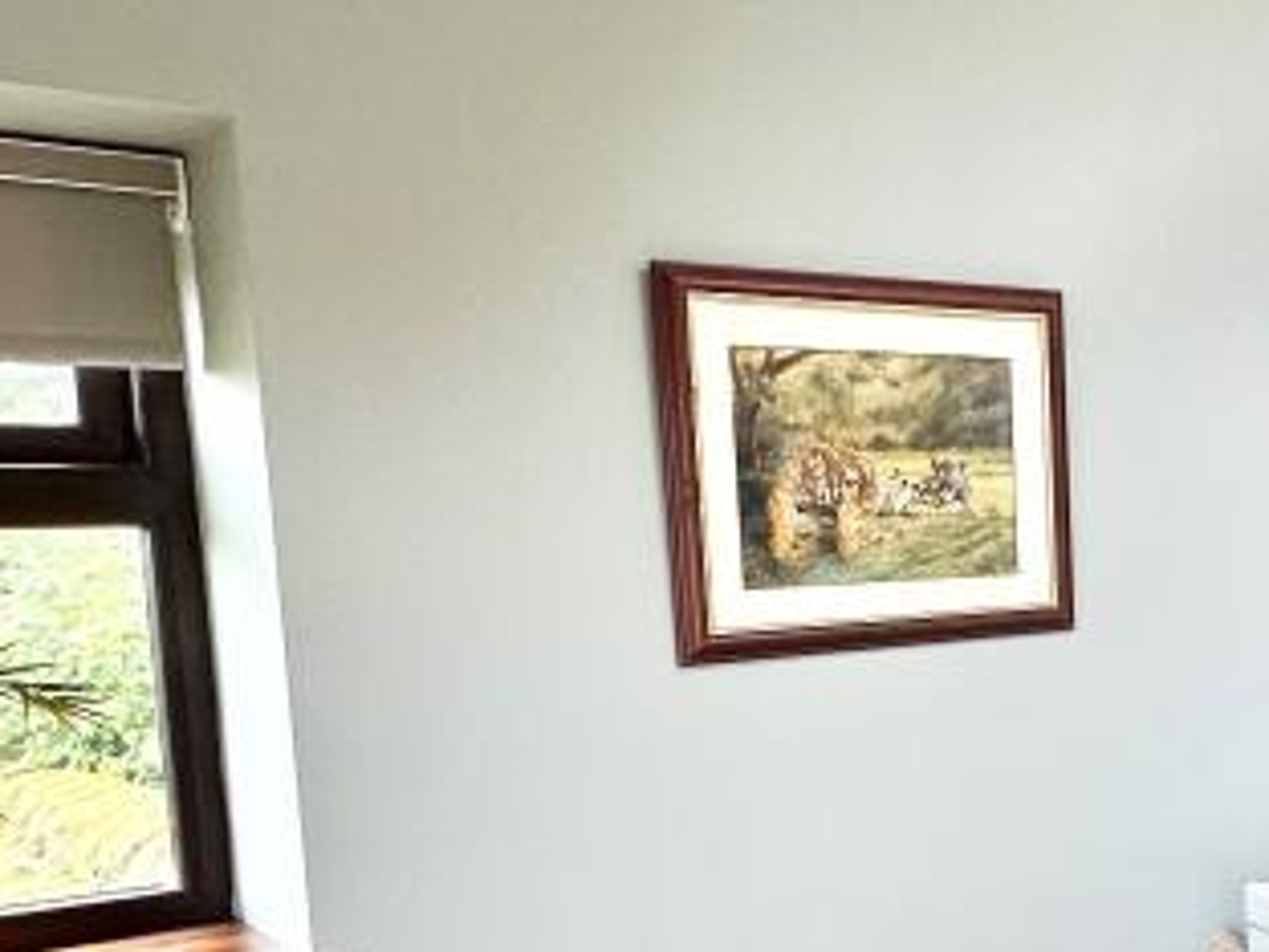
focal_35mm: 46
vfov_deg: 31.0
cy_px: 708
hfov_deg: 36.3
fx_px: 1686
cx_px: 1322
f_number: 2.2
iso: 80
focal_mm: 2.22
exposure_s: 1/100
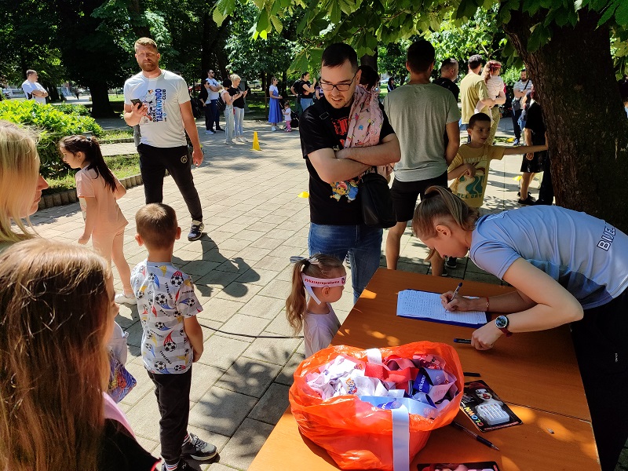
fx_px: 454
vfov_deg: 54.9
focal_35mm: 25
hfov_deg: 69.4
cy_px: 236
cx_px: 314
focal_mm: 5.95
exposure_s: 1/607
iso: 50
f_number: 1.89
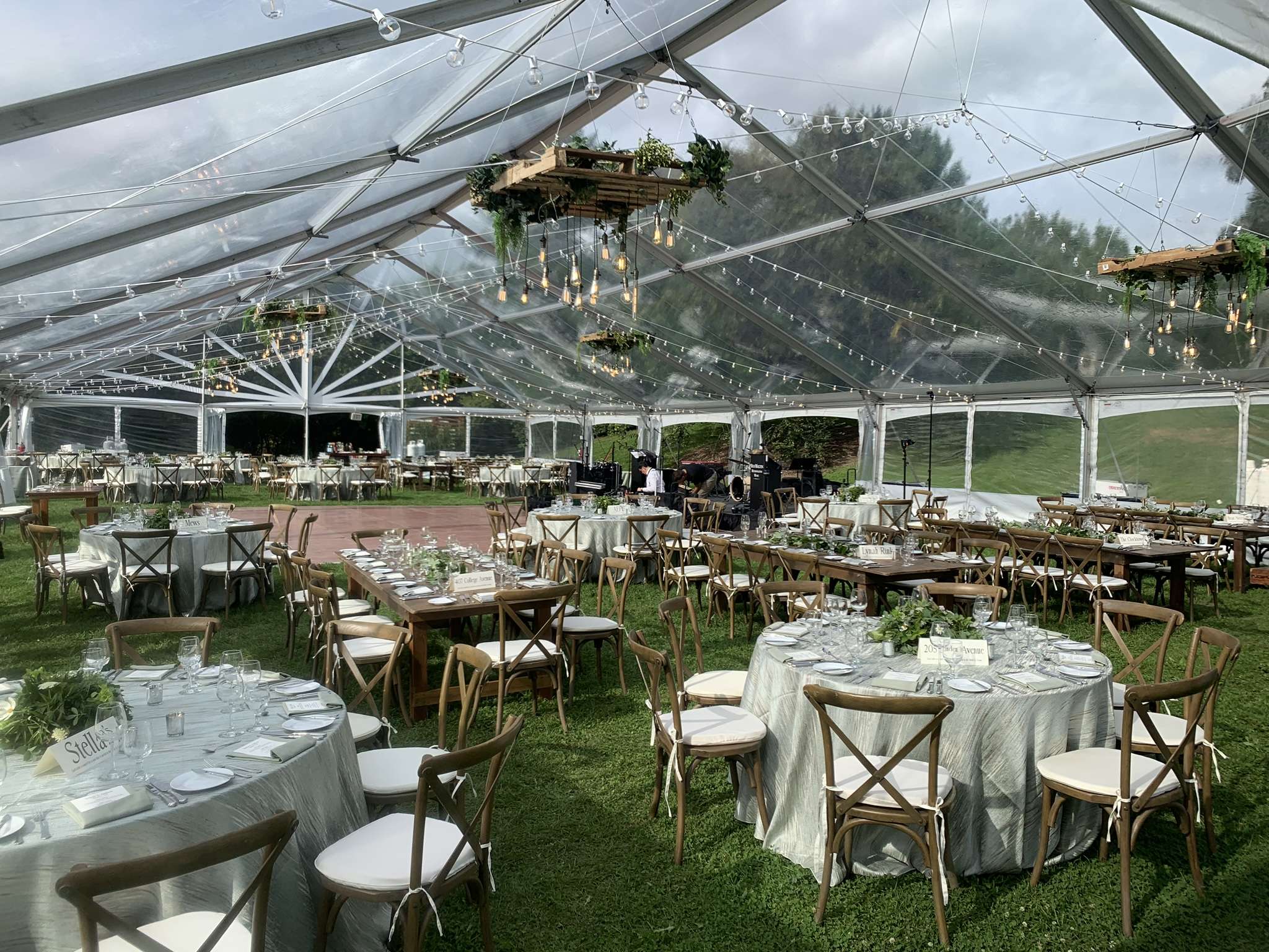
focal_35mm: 26
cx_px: 634
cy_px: 476
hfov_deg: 67.3
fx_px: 953
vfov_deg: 53.1
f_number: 1.8
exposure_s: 1/1490
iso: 25
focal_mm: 4.25
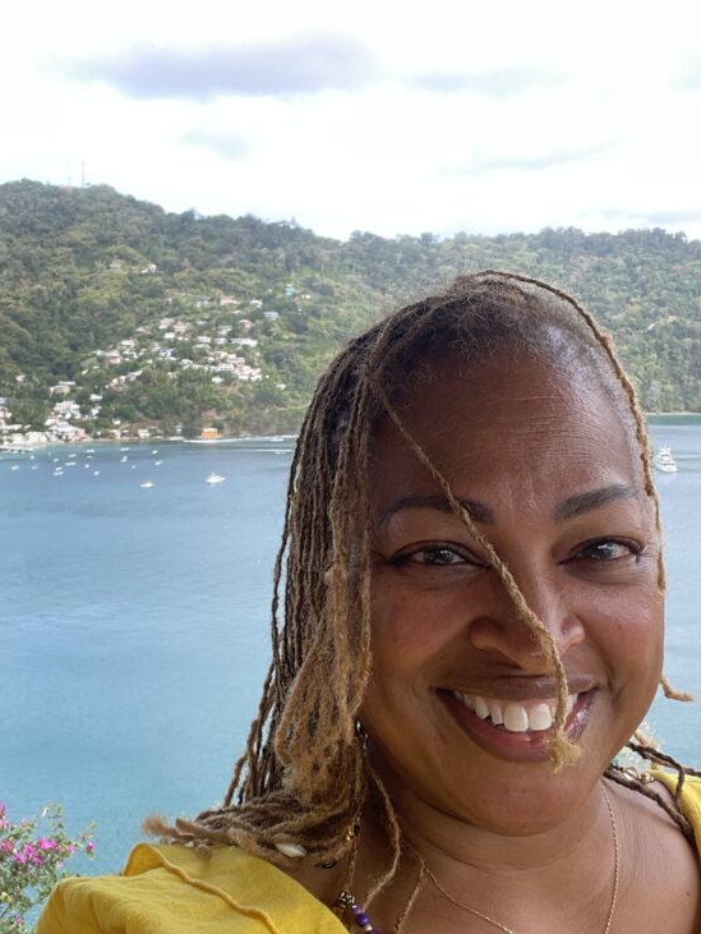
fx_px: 1133
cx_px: 282
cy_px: 470
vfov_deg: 44.8
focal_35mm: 42
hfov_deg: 34.3
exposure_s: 1/121
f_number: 2.2
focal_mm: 2.71
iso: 32
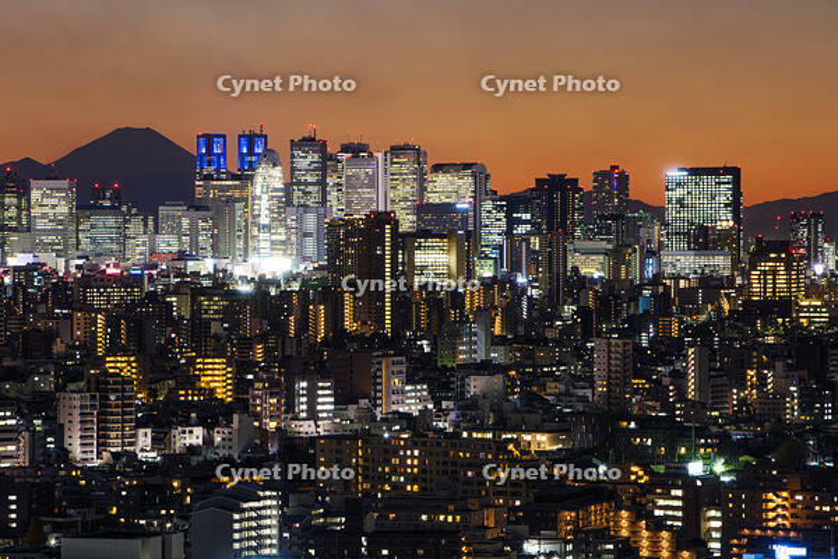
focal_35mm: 160
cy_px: 280
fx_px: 3724
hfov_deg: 12.8
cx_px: 419
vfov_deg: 8.6
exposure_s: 15
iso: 100
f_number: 11
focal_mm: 160
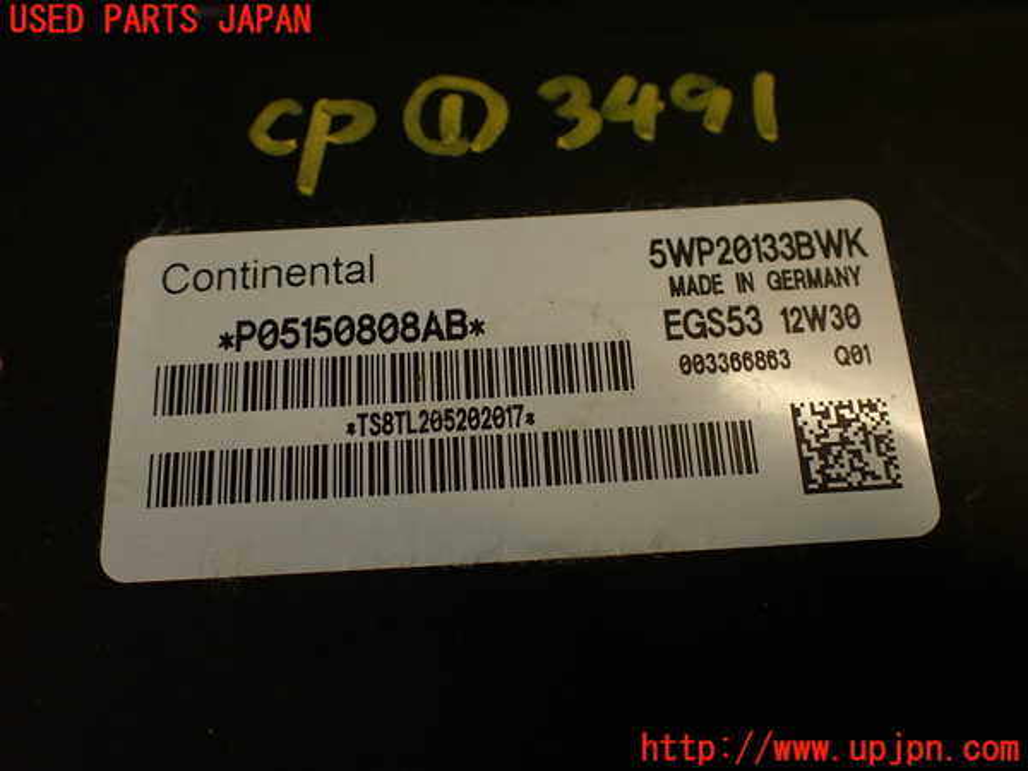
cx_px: 514
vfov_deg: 44.2
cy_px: 386
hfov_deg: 56.8
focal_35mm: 32
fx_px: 950
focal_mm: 5.79
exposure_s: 1/80
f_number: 2.4
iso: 100
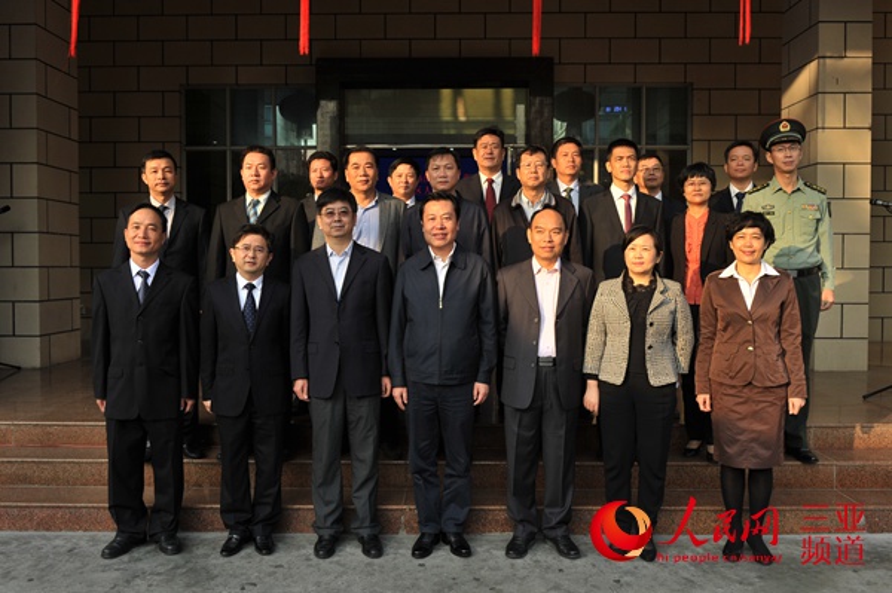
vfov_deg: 44.9
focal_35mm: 29
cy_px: 296
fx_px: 718
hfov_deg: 63.7
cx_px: 446
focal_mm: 29
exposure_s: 1/125
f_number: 8
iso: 160
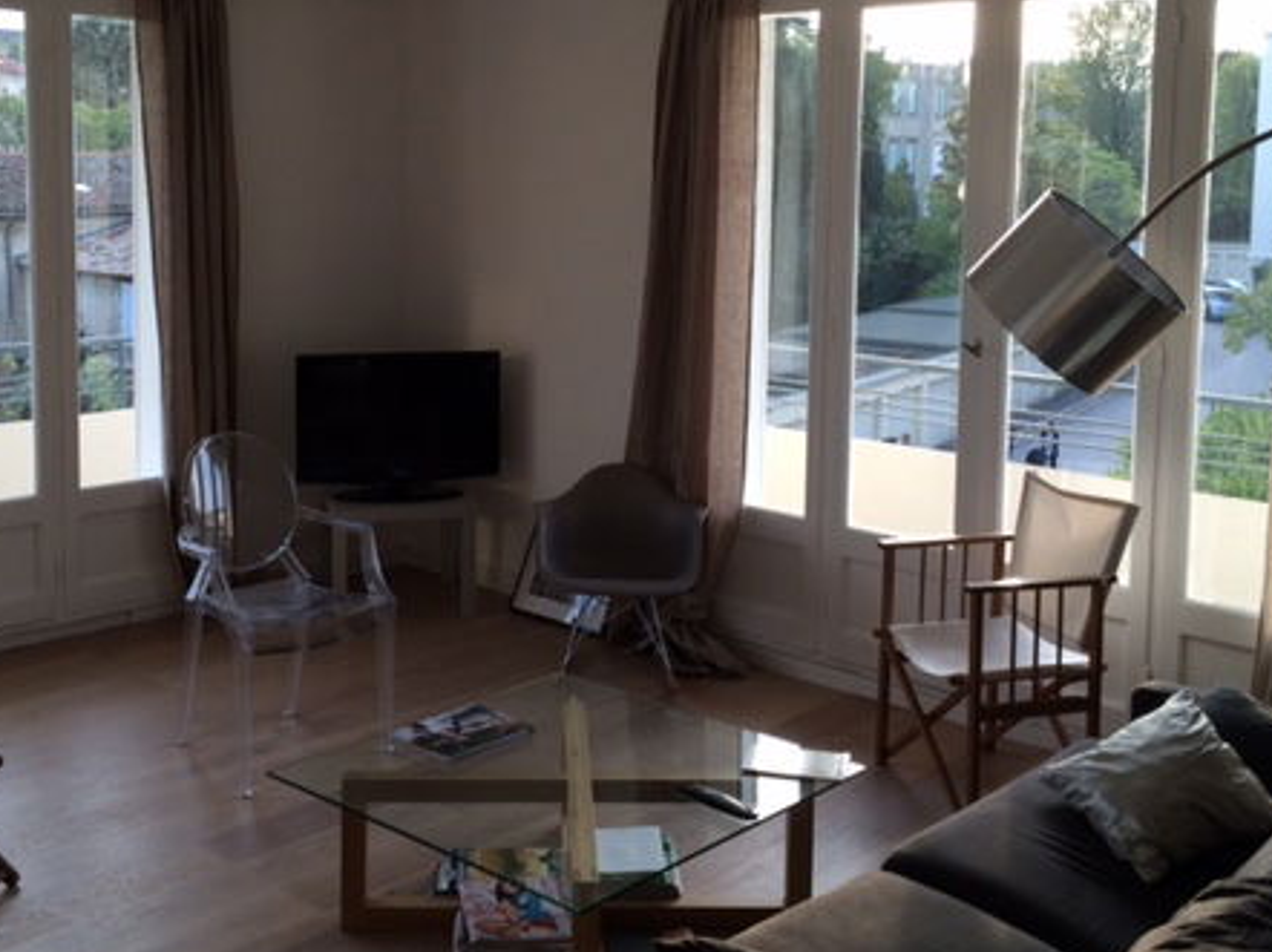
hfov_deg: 44.8
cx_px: 578
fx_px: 1542
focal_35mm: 42
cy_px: 319
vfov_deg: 34.0
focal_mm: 4.15
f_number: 2.2
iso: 40
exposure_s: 1/120
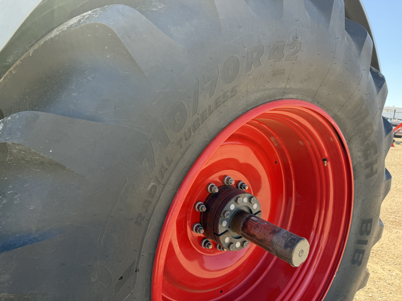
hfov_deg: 71.6
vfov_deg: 56.8
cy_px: 150
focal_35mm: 24
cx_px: 201
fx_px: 279
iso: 100
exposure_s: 1/689
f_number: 1.78
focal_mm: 6.76
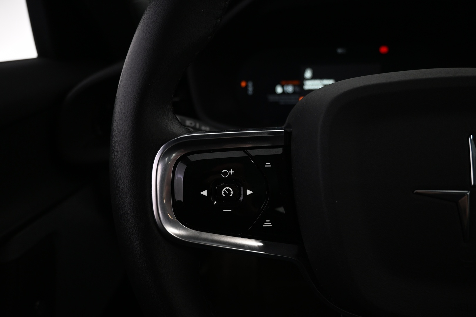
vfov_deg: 53.1
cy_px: 158
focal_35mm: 24
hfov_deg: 73.7
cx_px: 238
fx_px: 317
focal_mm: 16
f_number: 3.5
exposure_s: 1/30
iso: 640
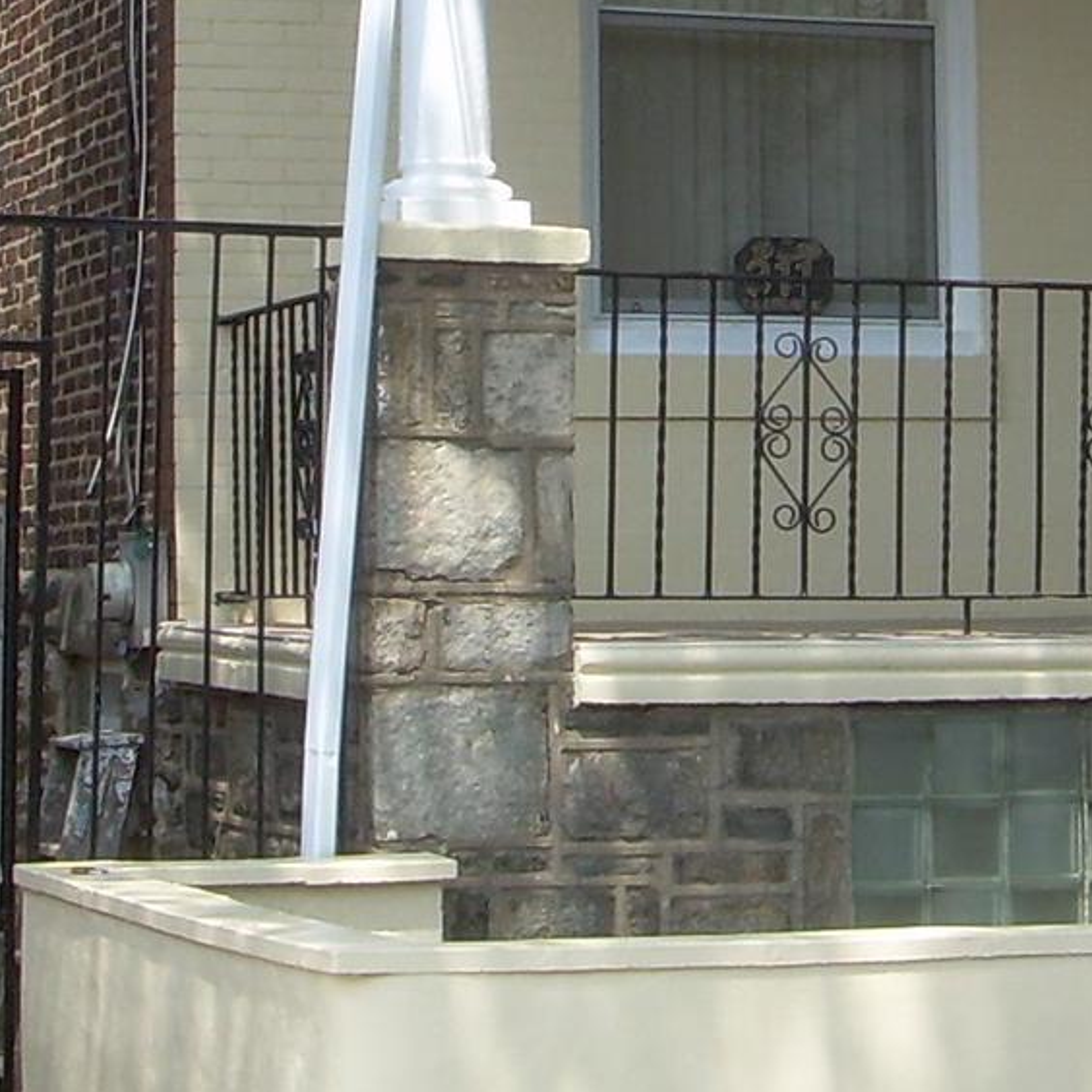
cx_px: 790
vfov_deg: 14.0
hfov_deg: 14.3
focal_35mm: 122
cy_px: -108
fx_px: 4354
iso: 50
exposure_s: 1/193
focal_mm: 6.3
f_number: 4.6
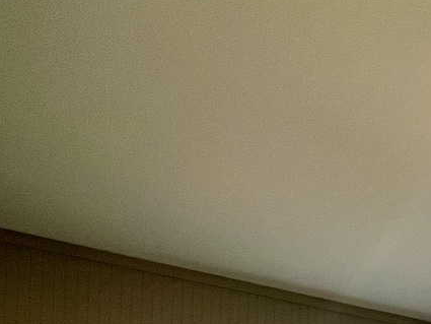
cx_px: 356
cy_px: 519
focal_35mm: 44
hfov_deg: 40.8
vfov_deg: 23.8
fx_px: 548
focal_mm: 1.57
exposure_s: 1/120
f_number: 1.8
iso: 80
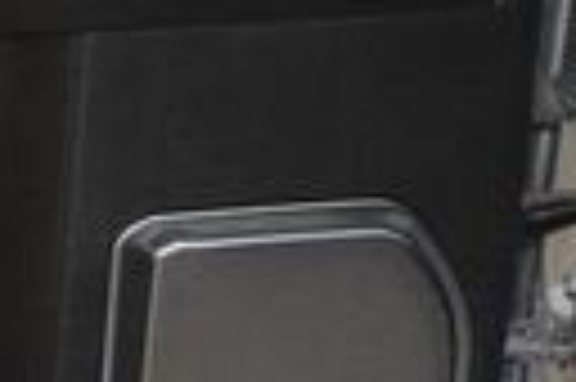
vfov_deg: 8.3
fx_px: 2637
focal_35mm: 165
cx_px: -374
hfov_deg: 11.7
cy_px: 20
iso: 3200
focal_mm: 22
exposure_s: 1/125
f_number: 3.5
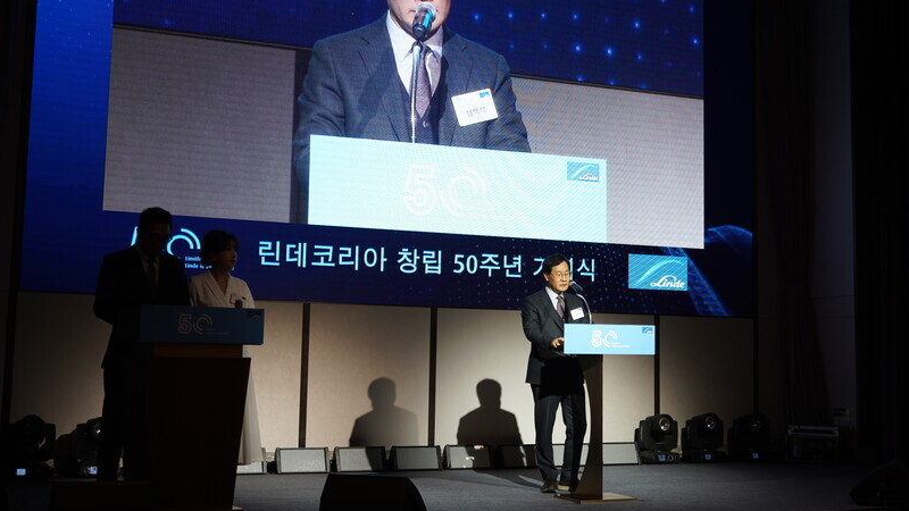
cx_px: 514
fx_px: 1181
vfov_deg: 24.4
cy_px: 232
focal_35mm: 49
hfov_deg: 42.0
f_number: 5.6
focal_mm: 39
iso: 100
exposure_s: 1/125
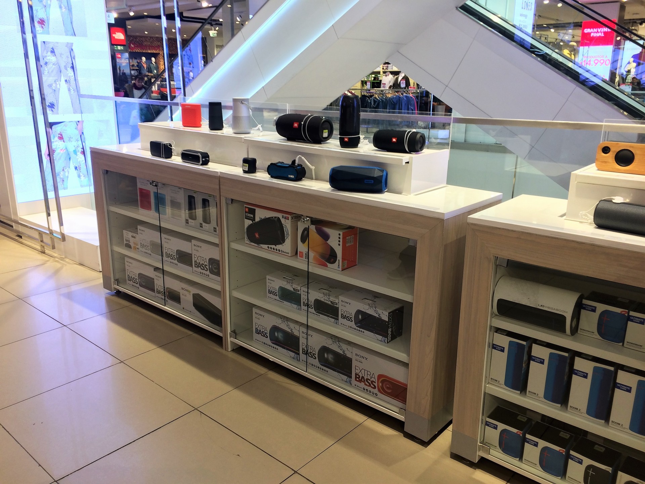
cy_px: 242
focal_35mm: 29
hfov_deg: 61.7
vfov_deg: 48.2
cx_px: 322
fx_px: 540
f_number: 2.2
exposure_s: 1/33
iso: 40
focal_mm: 4.15
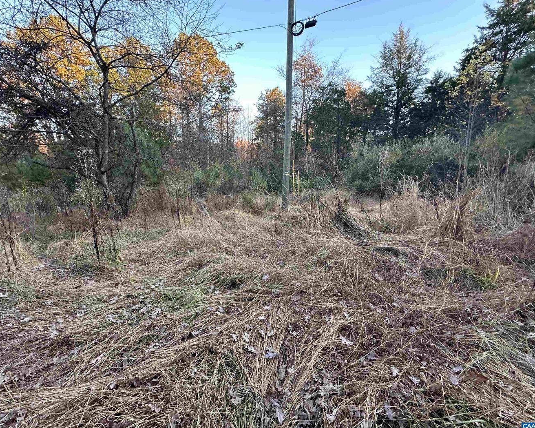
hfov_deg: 96.7
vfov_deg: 84.0
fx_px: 237
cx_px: 249
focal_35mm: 15
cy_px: 213
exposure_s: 1/99
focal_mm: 2.22
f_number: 2.2
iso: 200
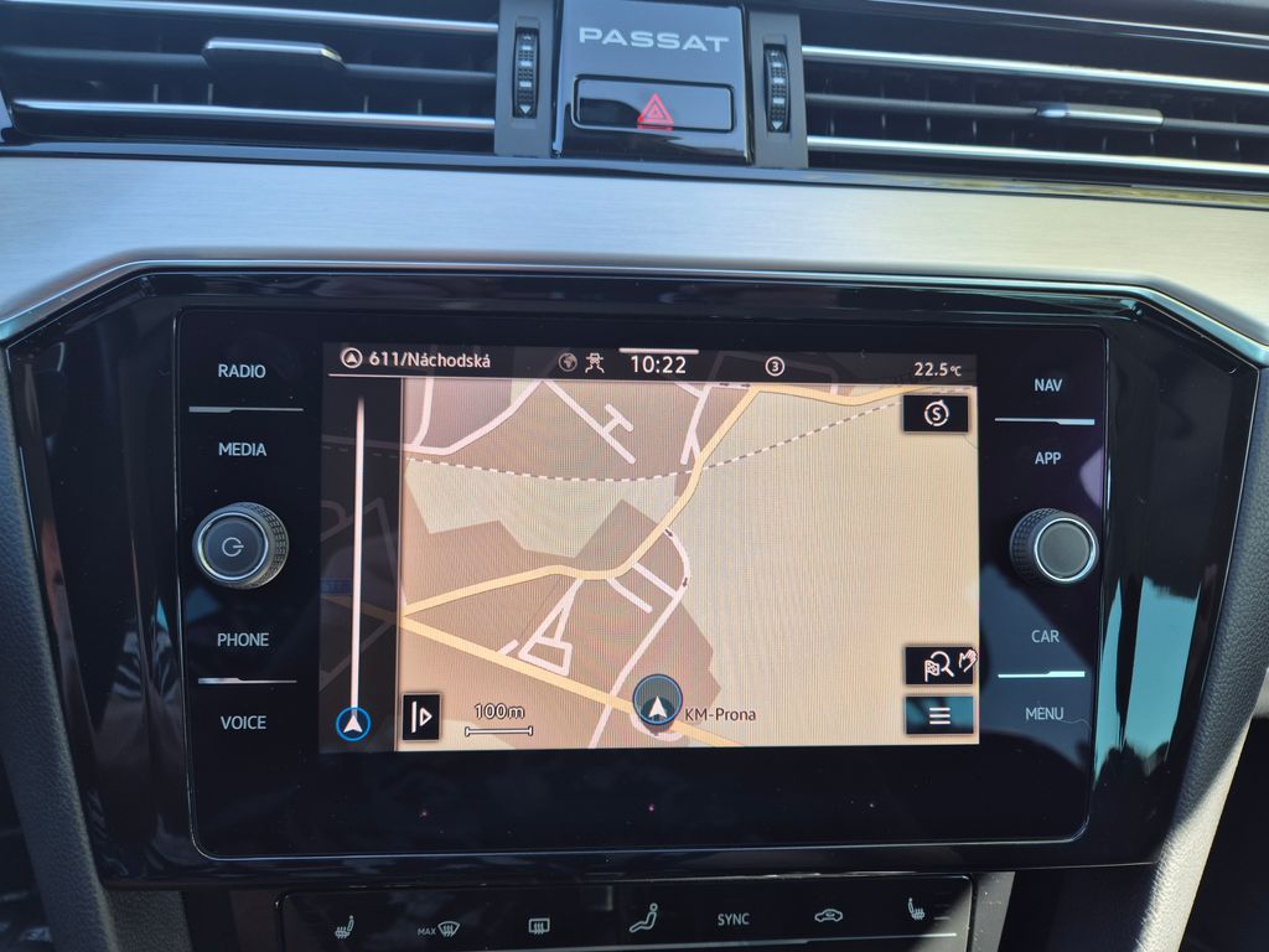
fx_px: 843
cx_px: 634
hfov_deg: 73.9
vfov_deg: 58.9
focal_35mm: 23
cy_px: 476
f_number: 1.8
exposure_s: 1/71
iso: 32
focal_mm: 5.4
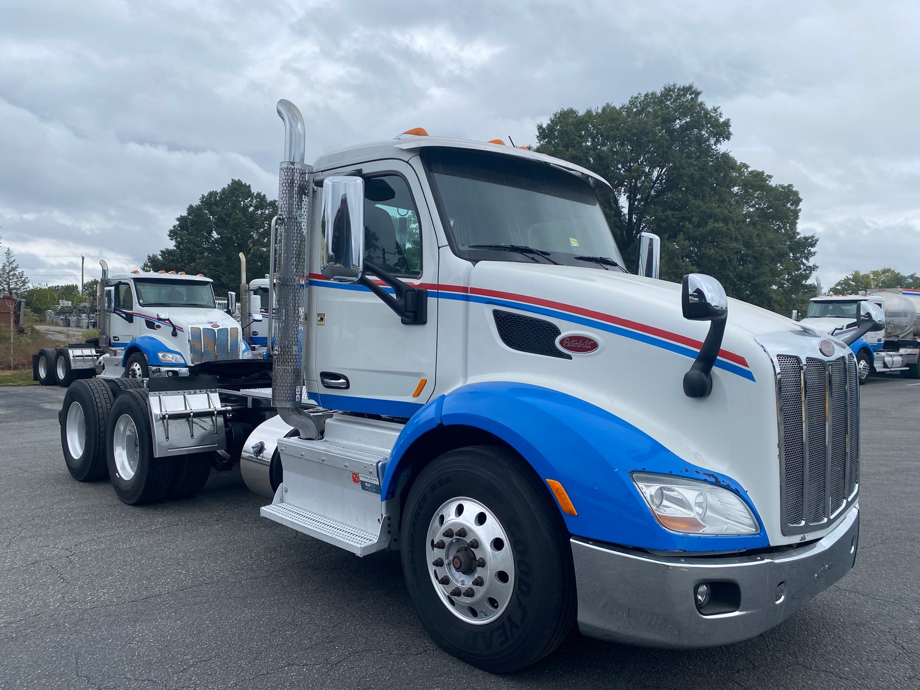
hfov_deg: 67.3
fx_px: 691
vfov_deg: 53.1
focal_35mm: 26
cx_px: 460
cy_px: 345
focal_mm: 4.25
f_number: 1.8
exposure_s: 1/1727
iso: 32
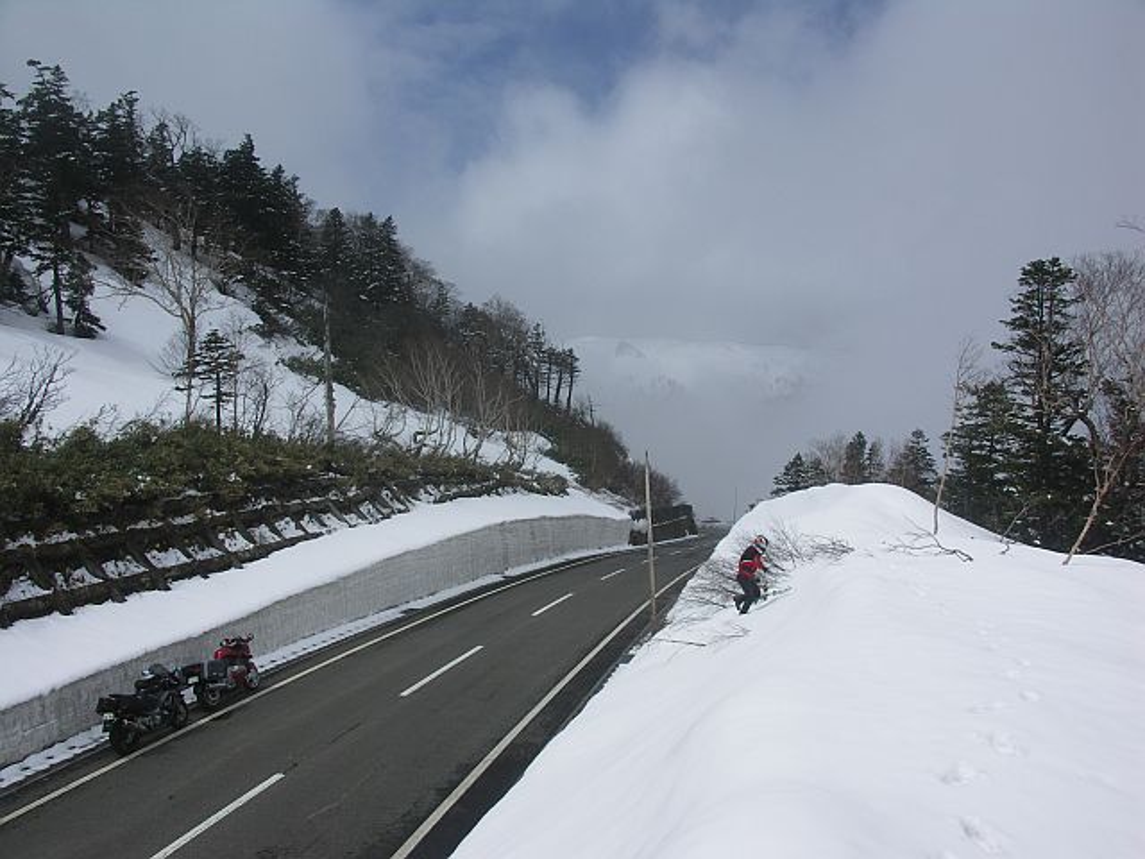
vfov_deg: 49.7
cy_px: 430
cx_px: 572
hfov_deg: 63.4
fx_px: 926
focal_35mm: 28
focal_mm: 7.2
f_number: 8
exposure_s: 1/500
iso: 50
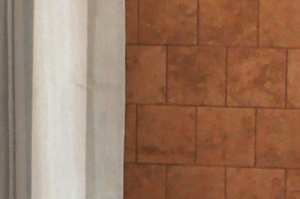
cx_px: 177
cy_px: 23
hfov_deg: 8.4
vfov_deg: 5.6
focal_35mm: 246
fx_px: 2047
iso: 1400
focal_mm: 26
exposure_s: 1/60
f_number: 8
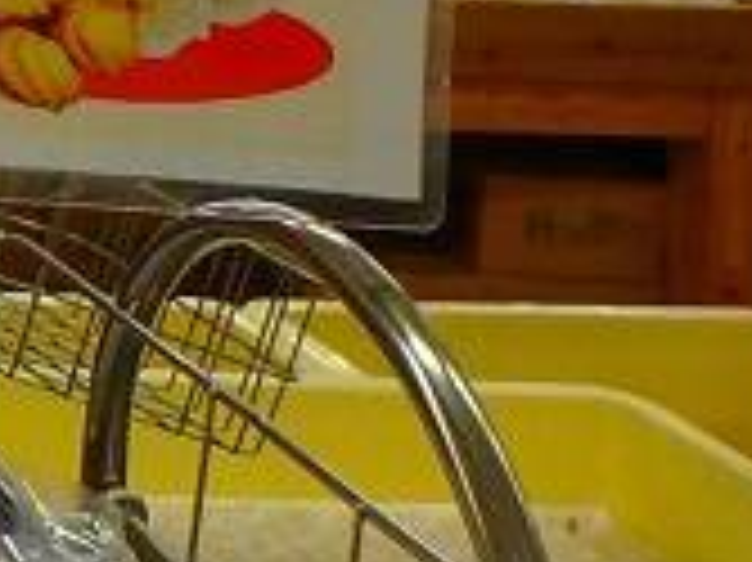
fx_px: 2019
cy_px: -393
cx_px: -766
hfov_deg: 16.2
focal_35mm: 93
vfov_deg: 14.3
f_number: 3.5
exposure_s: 1/80
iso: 125
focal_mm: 3.7
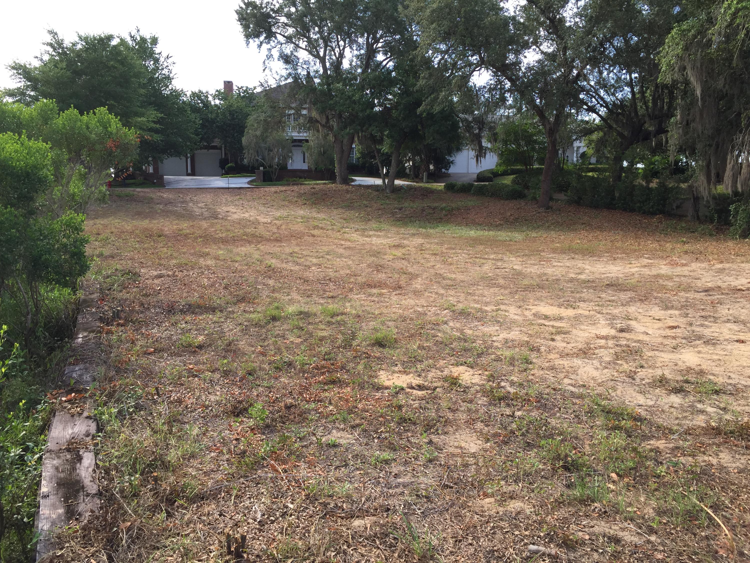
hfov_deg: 61.7
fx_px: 628
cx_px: 375
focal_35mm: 29
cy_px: 282
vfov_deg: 48.2
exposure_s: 1/449
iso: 32
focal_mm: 4.15
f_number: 2.2
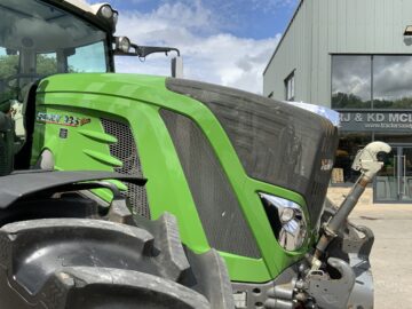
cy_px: 154
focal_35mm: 29
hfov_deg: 61.7
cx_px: 206
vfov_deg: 48.2
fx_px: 345
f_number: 1.8
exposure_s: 1/1848
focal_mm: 3
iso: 16
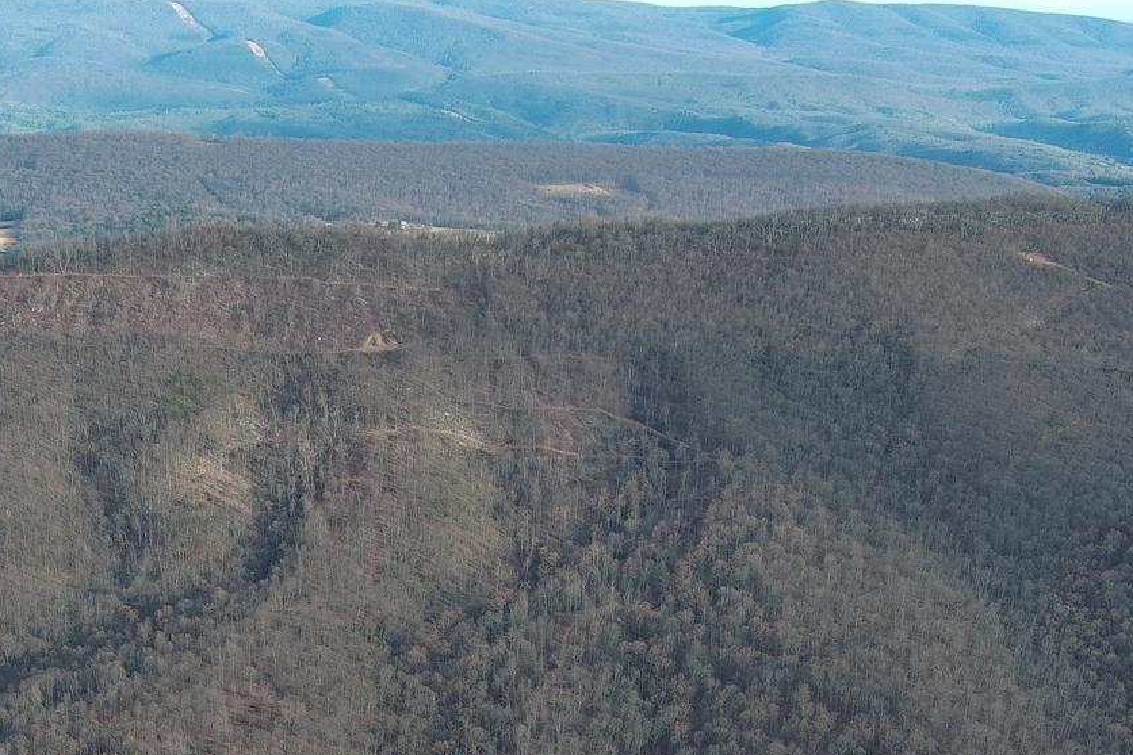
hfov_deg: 28.2
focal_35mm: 71
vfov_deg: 18.7
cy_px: 745
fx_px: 2234
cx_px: 334
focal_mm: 10.57
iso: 100
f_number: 2.8
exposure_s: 1/424
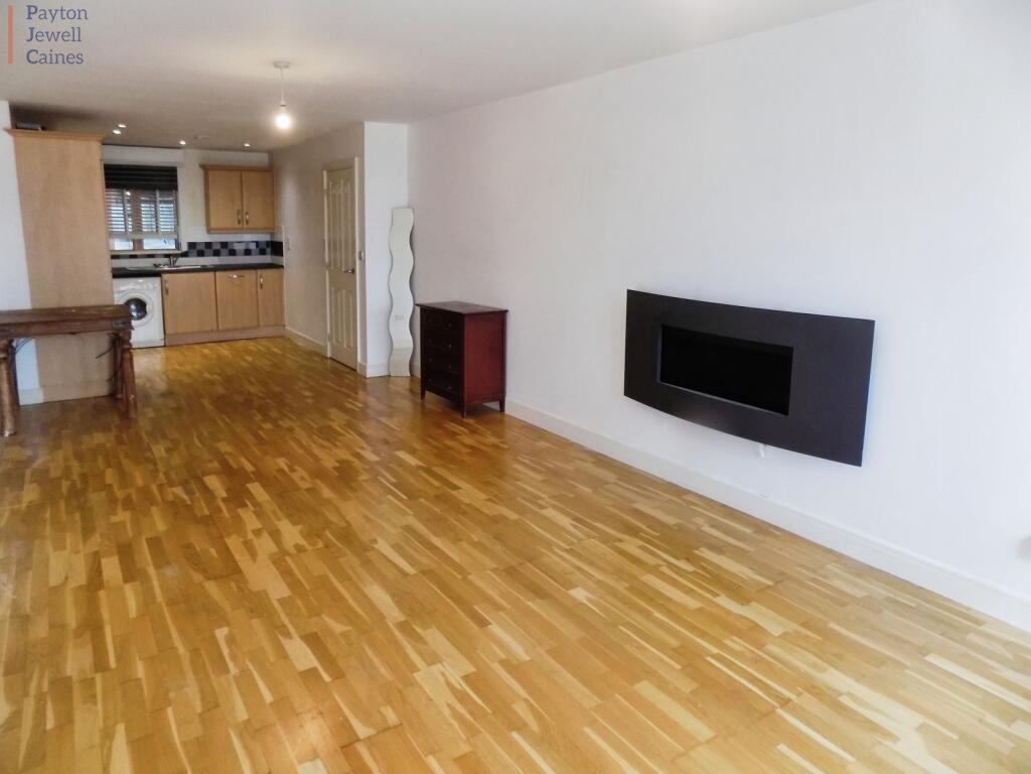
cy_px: 387
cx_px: 516
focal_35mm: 23
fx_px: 685
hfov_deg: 73.9
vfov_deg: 58.9
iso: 200
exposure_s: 1/30
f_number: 3.1
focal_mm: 4
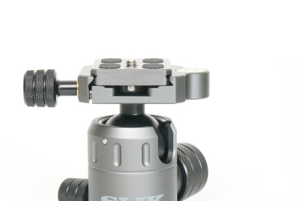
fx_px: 981
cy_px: 140
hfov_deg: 17.5
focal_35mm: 117
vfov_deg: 11.7
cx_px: 131
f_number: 16
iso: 200
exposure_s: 1/3
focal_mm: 50
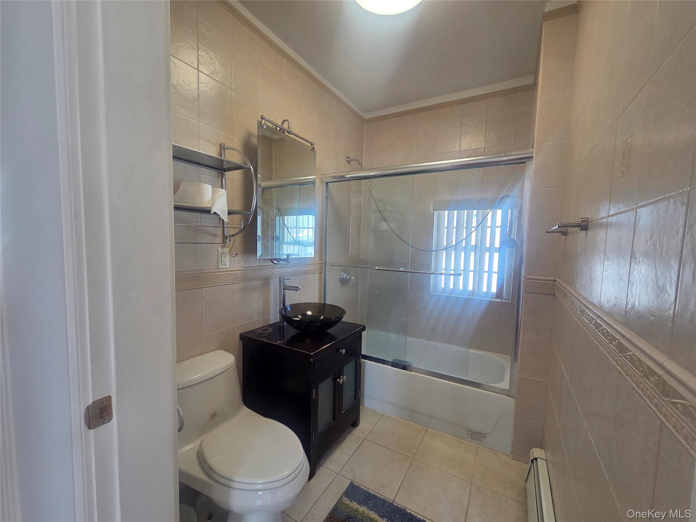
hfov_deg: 106.2
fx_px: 261
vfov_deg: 89.9
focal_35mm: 13
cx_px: 348
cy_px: 261
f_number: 2.2
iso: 125
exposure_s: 1/120
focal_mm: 2.2
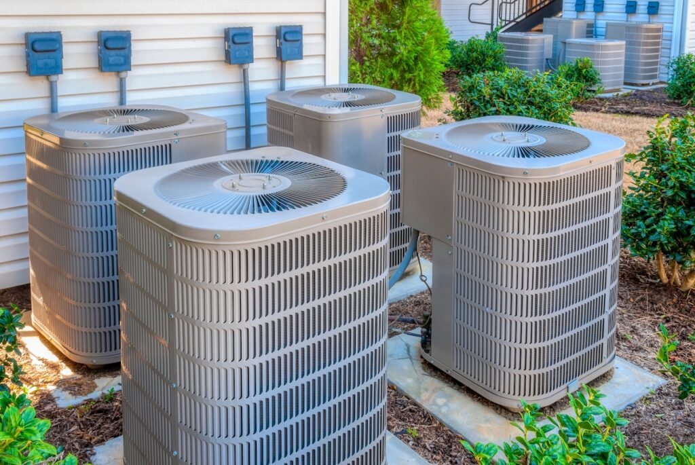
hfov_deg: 55.1
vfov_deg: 38.4
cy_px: 232
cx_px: 348
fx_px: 667
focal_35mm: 34
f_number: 10
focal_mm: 23
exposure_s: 1/8
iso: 100
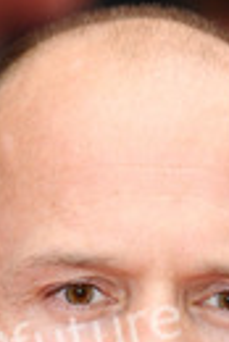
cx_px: 133
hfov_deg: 2.2
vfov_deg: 3.3
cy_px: 500
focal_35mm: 624
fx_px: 5933
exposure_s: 1/200
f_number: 4.5
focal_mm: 135
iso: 320
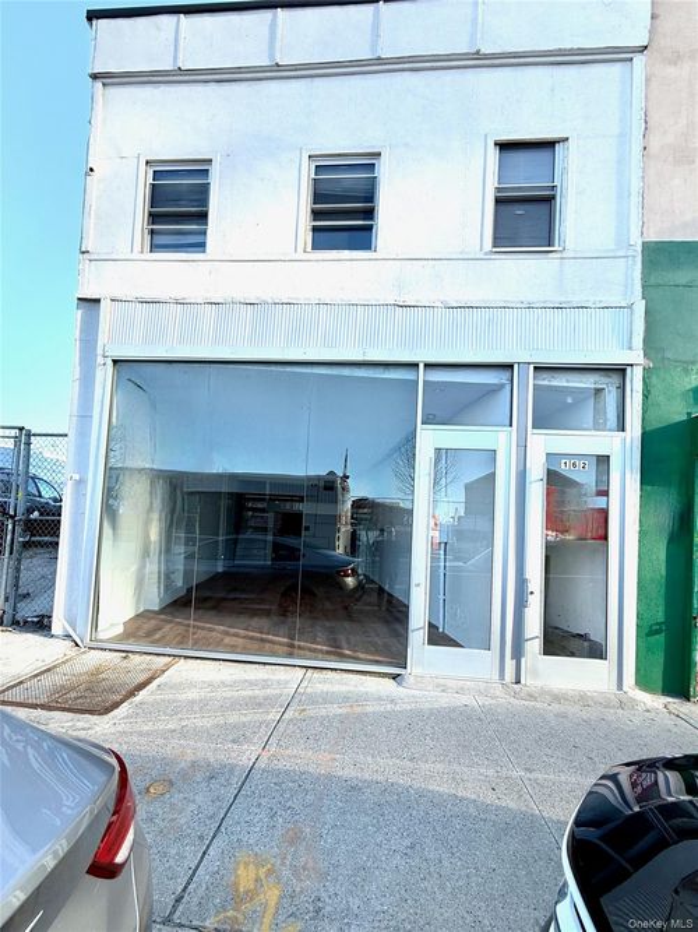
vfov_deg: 102.1
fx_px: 377
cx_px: 349
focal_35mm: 14
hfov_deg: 85.7
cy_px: 466
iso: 50
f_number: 2.2
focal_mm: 2.22
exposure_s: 1/445
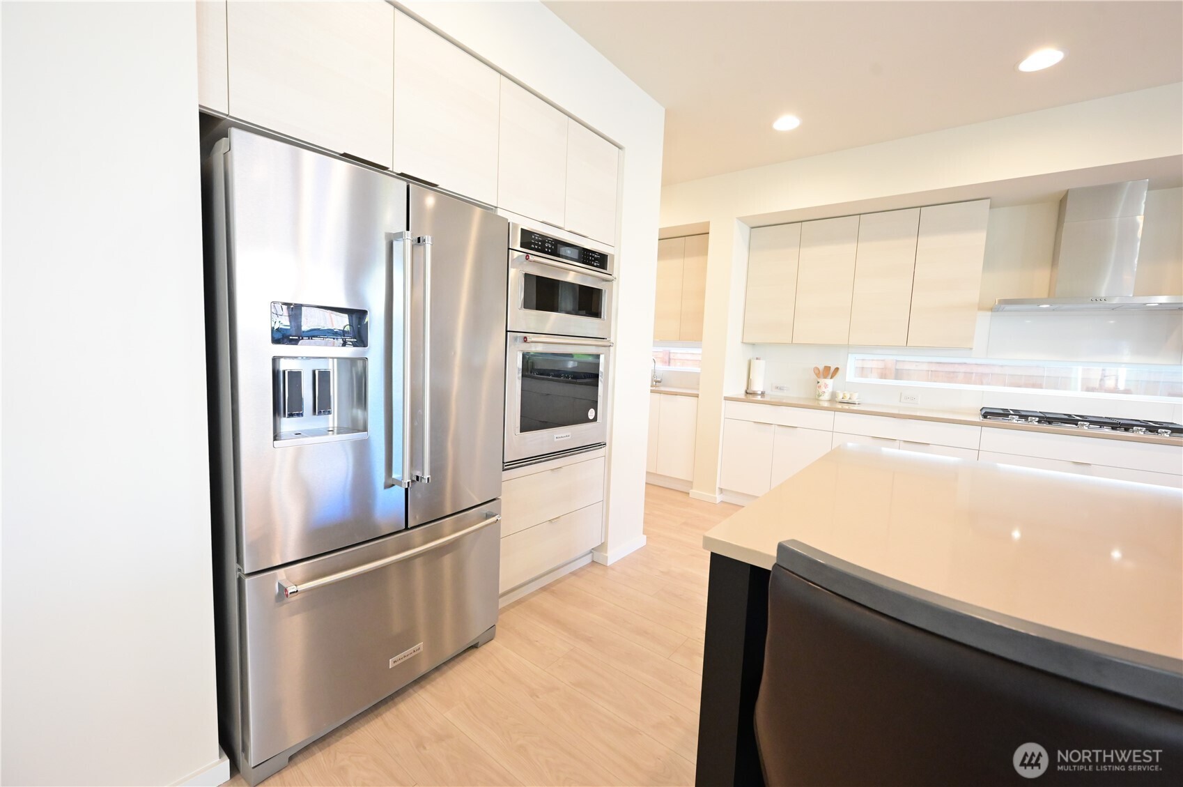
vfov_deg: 81.1
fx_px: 460
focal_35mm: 14
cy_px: 394
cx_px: 592
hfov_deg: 104.3
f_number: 7.1
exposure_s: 1/160
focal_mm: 14
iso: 6400
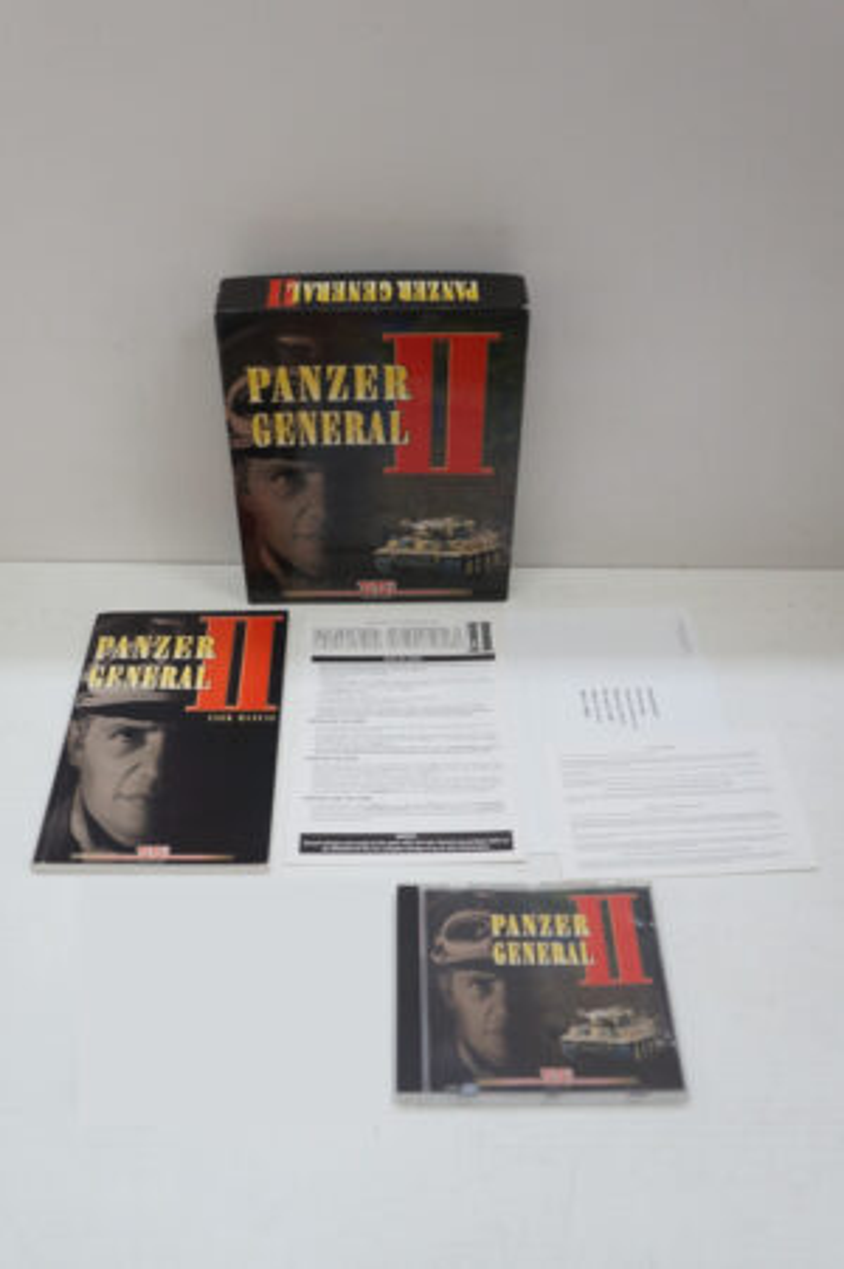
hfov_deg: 43.5
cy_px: 634
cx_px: 422
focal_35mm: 30
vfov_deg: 62.0
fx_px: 1057
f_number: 4.5
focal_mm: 20
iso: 640
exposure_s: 1/60
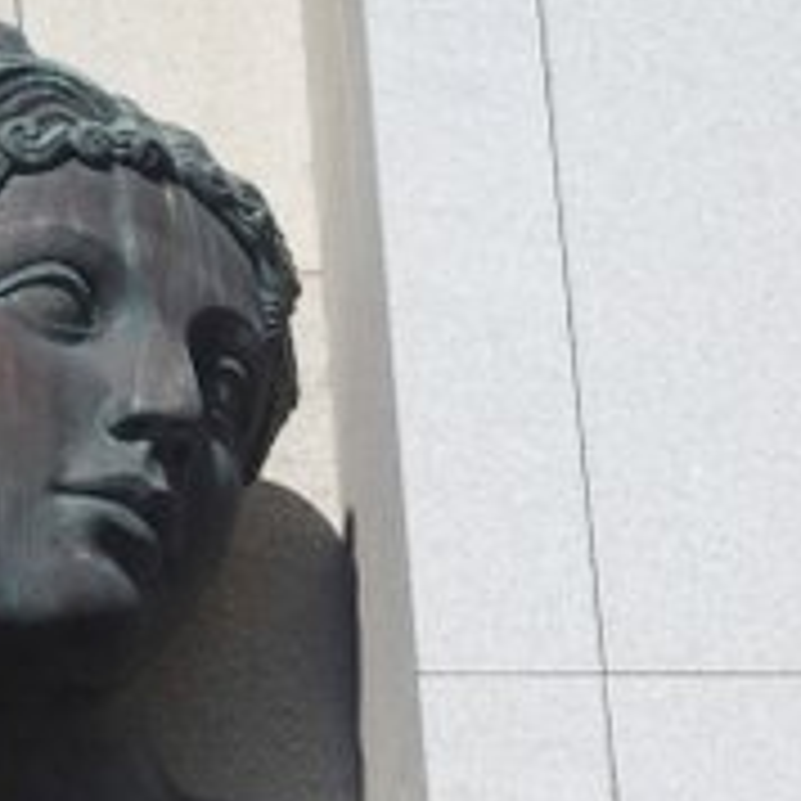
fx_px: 9372
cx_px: 36
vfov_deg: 4.9
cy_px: 846
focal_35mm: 358
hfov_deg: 4.9
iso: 100
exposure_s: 1/1000
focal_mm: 31.8
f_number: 5
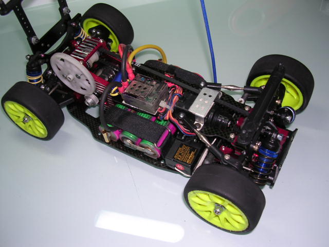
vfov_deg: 37.7
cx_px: 164
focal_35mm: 38
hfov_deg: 49.0
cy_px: 124
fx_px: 361
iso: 100
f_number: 2.8
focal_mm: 5.8
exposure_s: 1/60.1
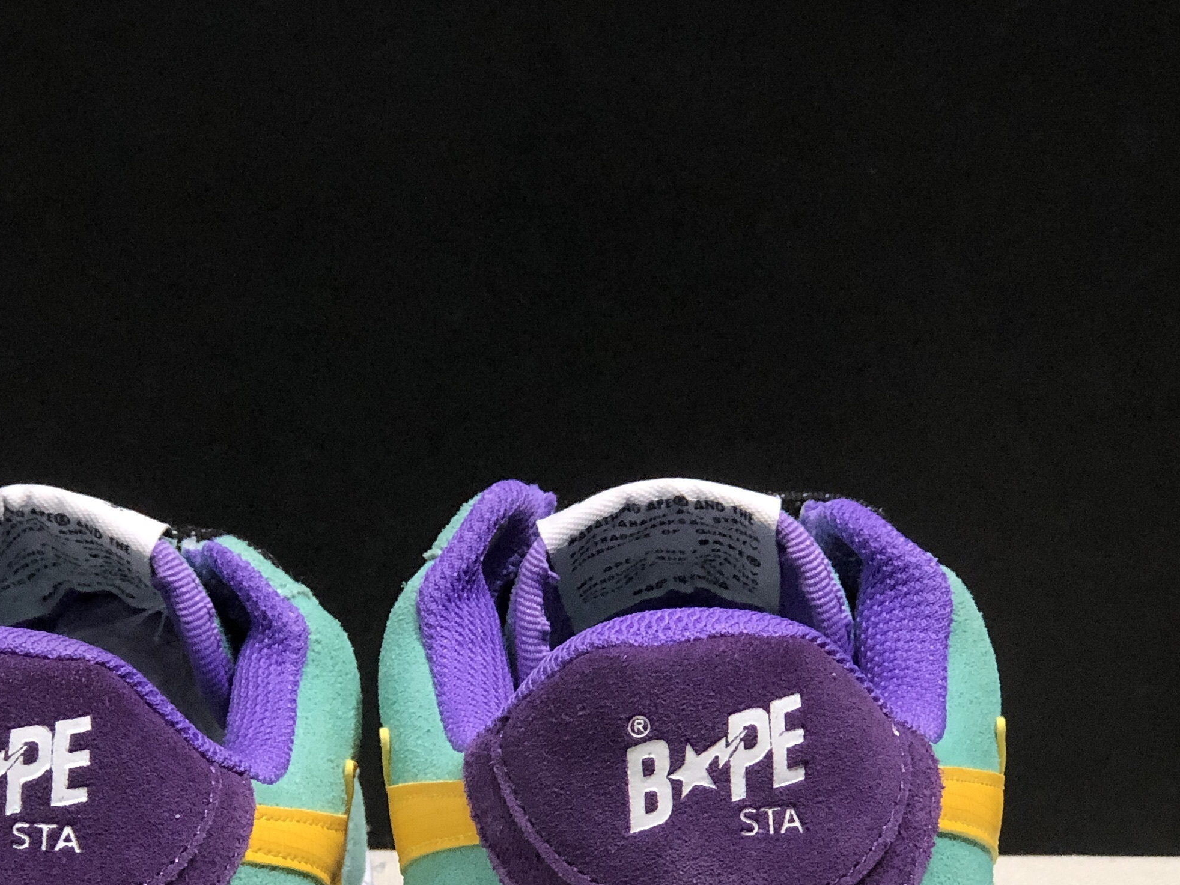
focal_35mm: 117
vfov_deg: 12.6
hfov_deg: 16.8
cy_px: 752
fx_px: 3988
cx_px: 427
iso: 80
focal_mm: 6.6
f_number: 2.8
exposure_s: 1/30
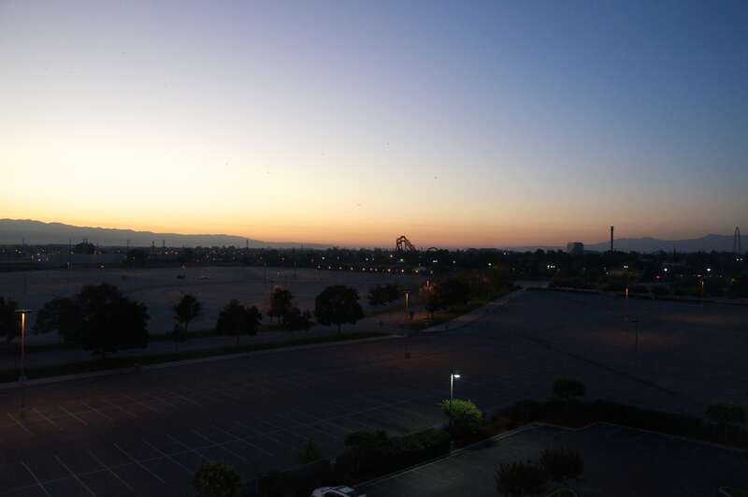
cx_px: 374
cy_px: 248
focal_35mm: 27
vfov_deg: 47.8
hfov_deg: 67.5
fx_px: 560
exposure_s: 1/40
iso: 800
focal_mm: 18
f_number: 8
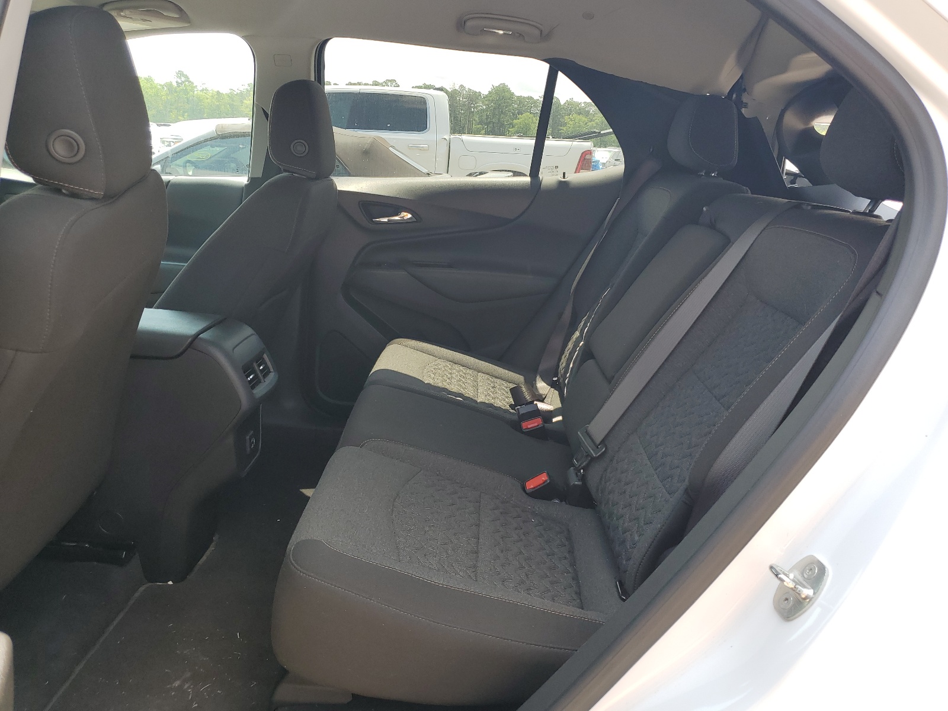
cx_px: 474
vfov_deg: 53.1
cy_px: 356
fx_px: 712
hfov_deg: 67.3
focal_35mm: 26
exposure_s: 1/385
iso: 50
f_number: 1.5
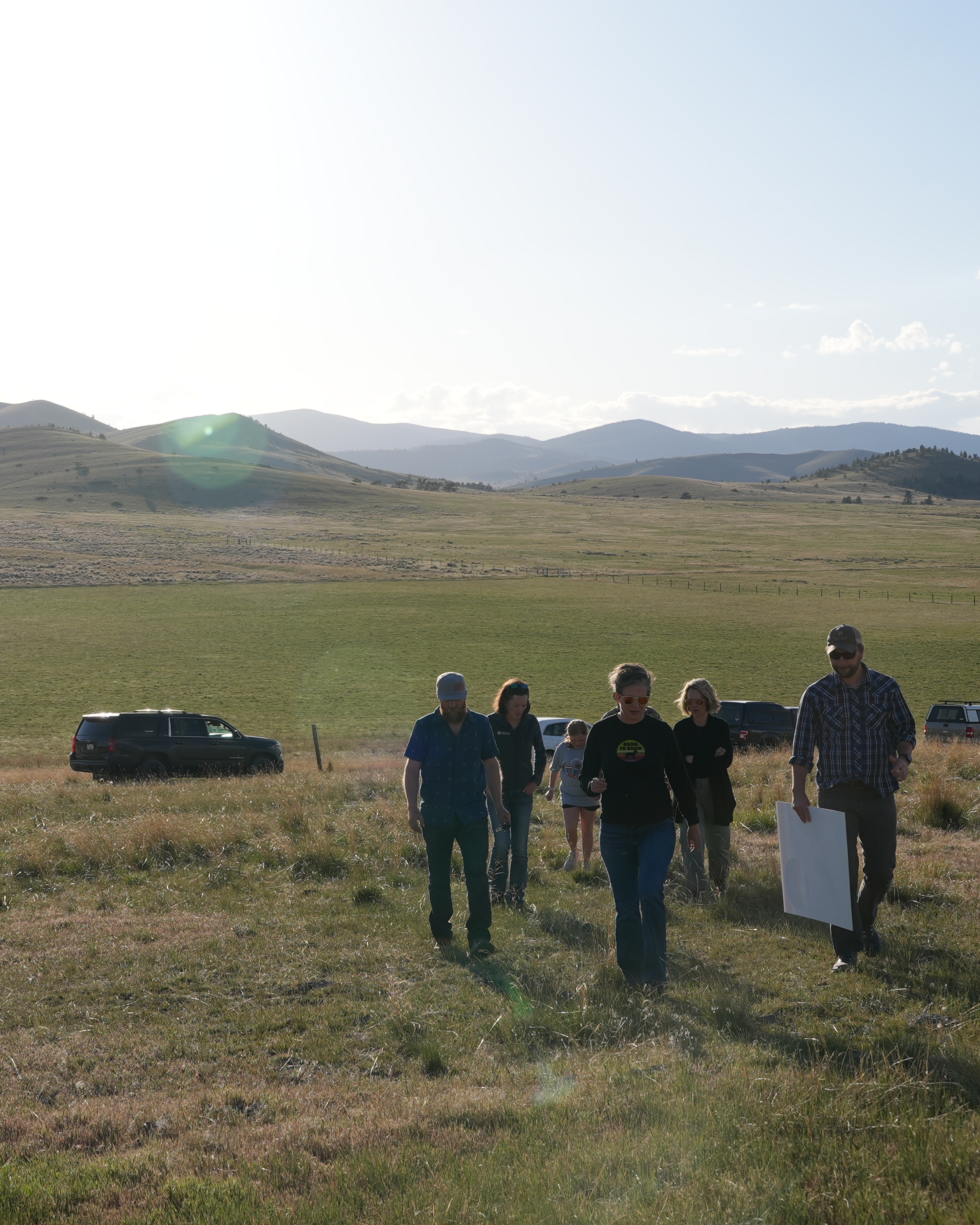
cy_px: 617
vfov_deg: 31.4
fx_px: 2175
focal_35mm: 60
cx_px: 312
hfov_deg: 25.2
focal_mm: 42
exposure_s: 1/250
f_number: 8
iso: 80
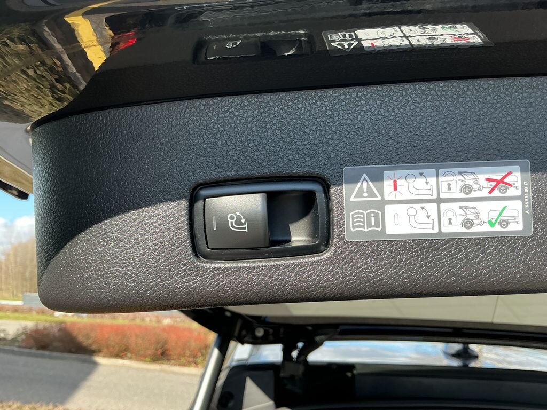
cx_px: 274
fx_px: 458
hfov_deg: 61.7
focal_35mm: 29
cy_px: 205
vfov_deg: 48.2
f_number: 1.8
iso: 20
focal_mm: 3
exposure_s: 1/217
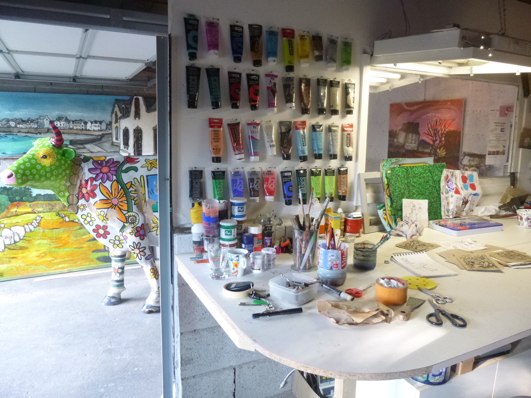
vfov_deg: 54.9
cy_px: 199
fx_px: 383
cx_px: 266
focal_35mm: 25
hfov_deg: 69.4
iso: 400
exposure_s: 1/50
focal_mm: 4.5
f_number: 3.1
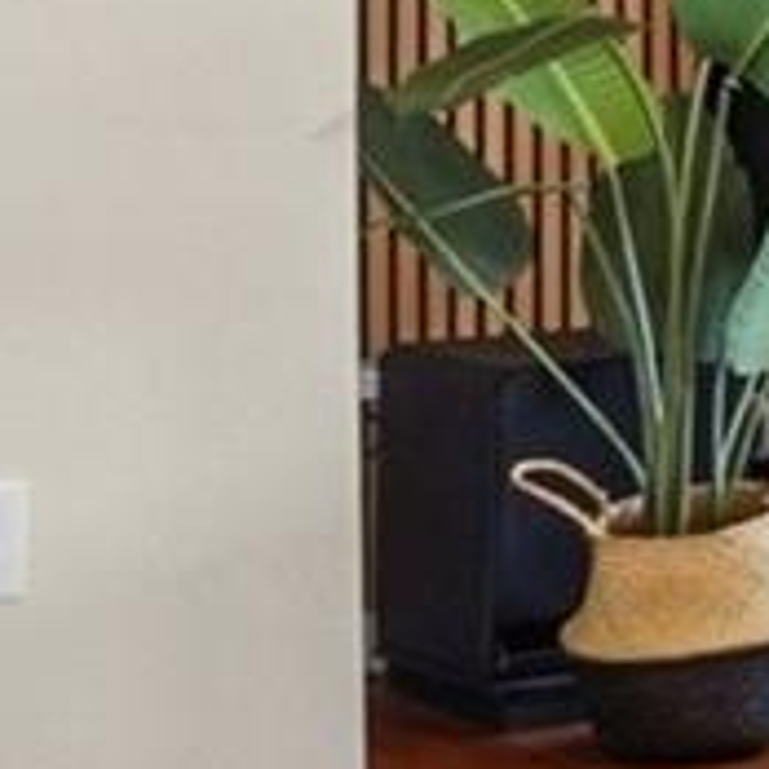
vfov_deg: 12.1
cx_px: 2086
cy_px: -150
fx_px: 3544
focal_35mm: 141
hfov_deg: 10.1
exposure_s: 1/25
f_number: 8
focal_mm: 12
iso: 400
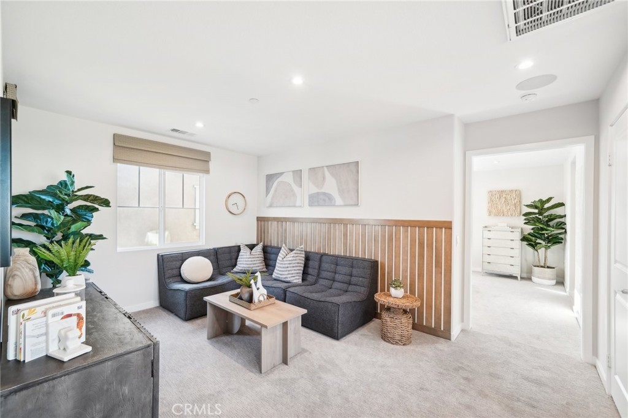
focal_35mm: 14
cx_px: 314
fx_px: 244
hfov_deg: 104.3
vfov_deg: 81.2
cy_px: 209
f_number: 8
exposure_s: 1/25
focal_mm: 14
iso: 400
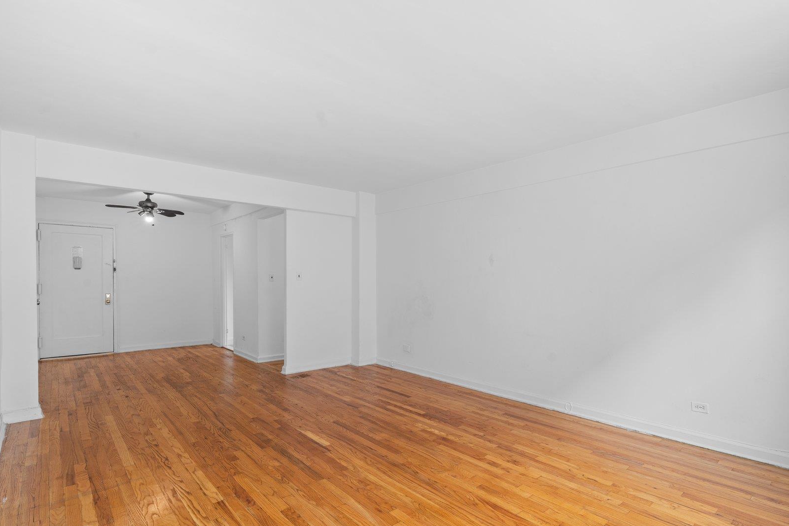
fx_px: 394
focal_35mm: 18
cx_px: 474
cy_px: 291
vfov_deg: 67.2
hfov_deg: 88.8
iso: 320
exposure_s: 1/2
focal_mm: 14
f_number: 10
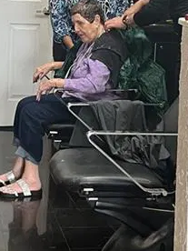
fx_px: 818
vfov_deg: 17.2
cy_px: 42
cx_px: 93
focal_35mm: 113
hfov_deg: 13.1
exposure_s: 1/60
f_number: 1.6
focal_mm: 5.1
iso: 100
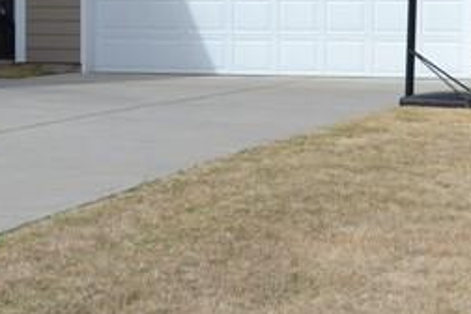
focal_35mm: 133
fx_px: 1743
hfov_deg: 15.3
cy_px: -46
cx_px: 95
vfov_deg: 10.2
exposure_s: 1/250
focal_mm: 35
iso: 100
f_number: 8
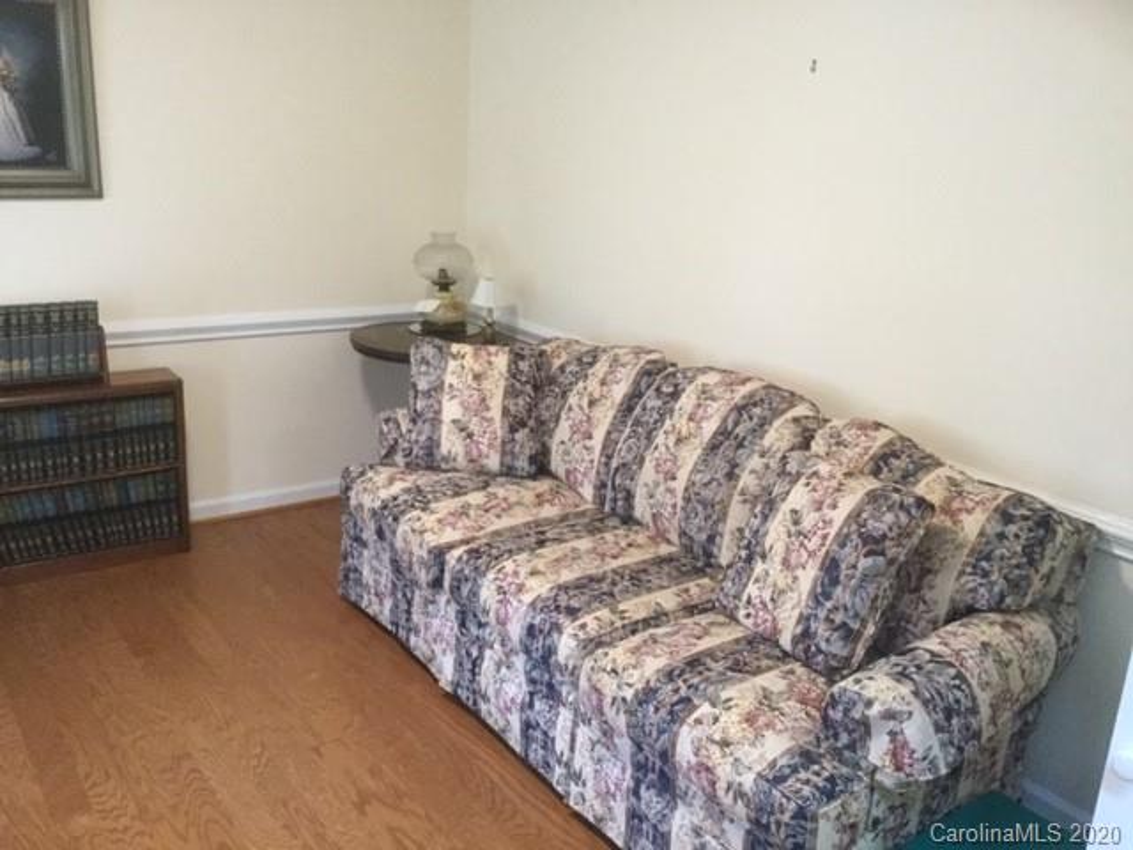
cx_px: 566
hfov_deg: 58.4
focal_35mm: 31
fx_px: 1015
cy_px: 425
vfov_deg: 45.4
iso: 200
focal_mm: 3.3
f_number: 2.4
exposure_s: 1/30
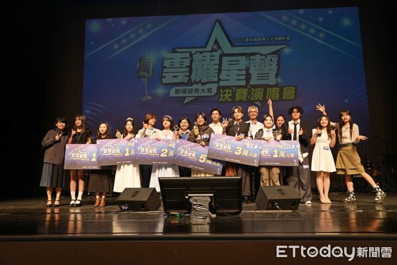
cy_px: 132
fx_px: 331
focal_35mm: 30
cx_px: 198
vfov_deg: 43.6
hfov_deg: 61.9
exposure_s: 1/30
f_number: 4
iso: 250
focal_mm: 30
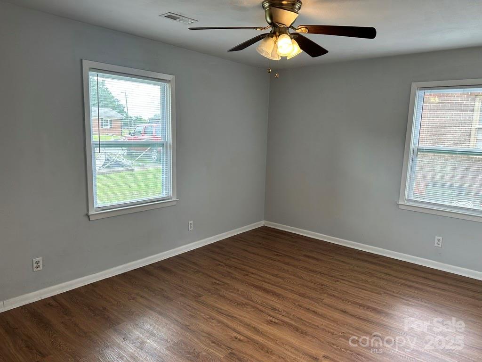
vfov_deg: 56.8
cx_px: 241
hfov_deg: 71.6
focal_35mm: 24
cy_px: 181
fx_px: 334
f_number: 1.78
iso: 100
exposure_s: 1/120
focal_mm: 6.86
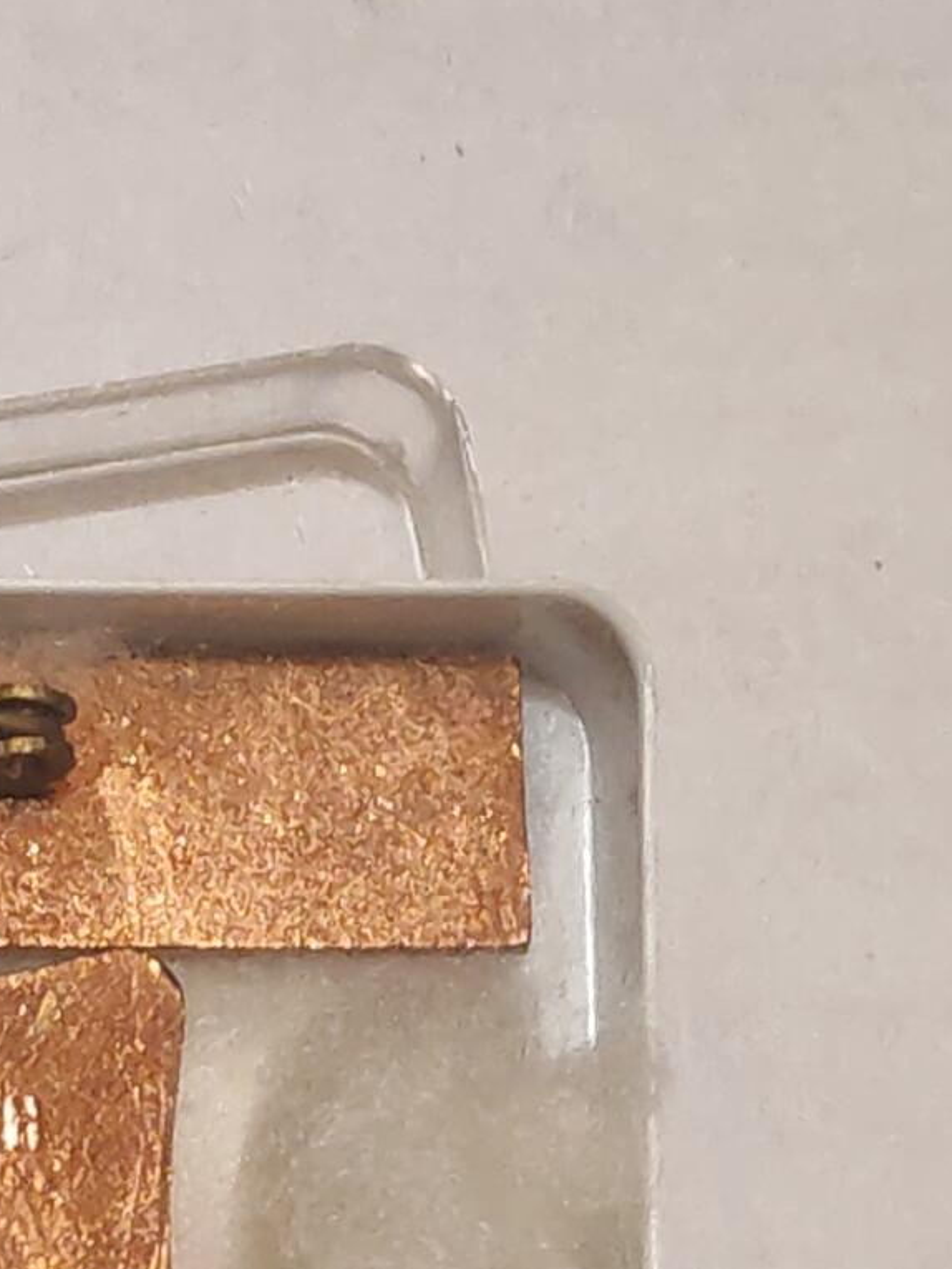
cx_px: -153
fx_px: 5865
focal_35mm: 160
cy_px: 1208
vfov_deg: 12.2
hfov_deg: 9.2
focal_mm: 5.52
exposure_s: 1/25
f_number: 1.95
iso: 640
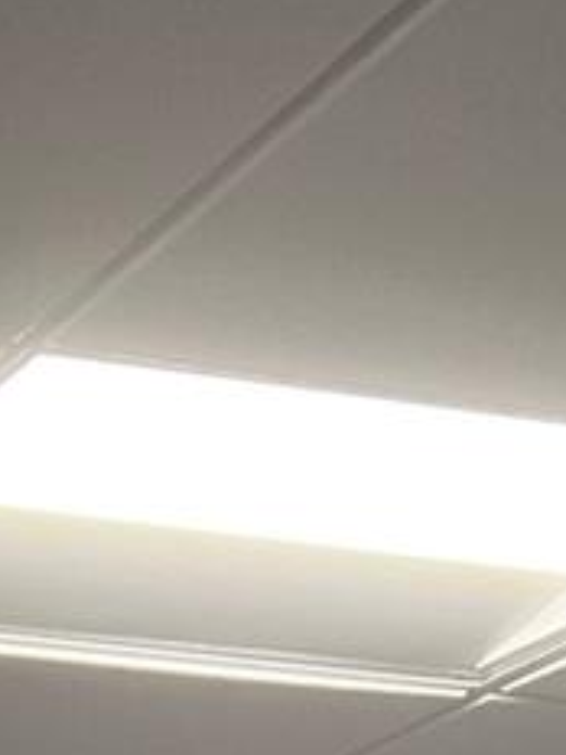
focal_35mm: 172
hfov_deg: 8.6
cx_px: -7
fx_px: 3750
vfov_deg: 9.6
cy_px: 2066
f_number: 1.5
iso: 100
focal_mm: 5.7
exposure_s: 1/60
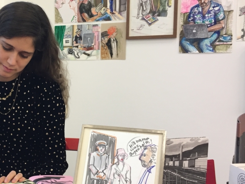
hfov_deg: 32.4
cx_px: 17
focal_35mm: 56
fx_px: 397
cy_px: 104
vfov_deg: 26.1
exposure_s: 1/33
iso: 64
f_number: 2.2
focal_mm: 4.15
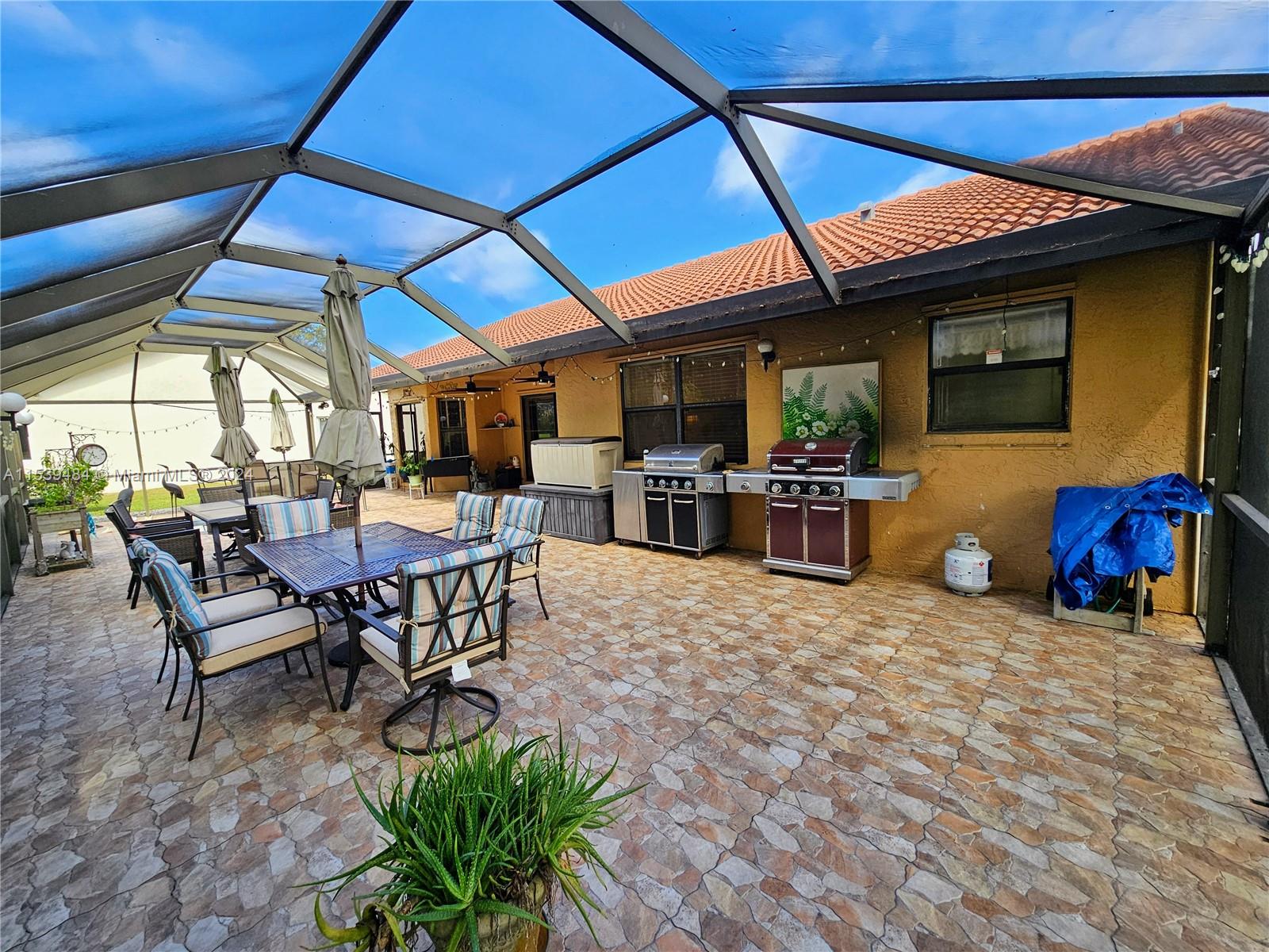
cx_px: 634
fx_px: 477
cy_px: 476
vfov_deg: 89.9
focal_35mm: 13
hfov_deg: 106.2
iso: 50
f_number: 2.2
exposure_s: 1/332
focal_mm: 2.2
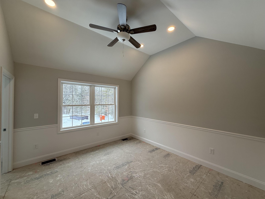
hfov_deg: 102.1
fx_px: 107
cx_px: 132
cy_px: 100
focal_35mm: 14
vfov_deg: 85.7
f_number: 2.2
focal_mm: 2.22
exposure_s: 1/161
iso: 64
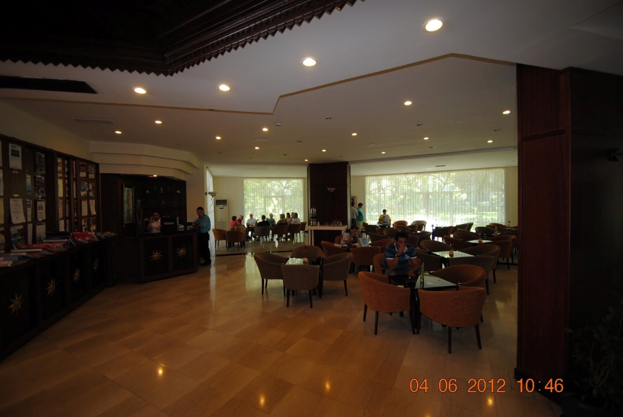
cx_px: 312
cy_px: 208
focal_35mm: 15
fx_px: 260
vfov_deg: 77.5
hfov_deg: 100.3
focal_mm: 10
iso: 200
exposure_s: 1/60
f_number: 3.5
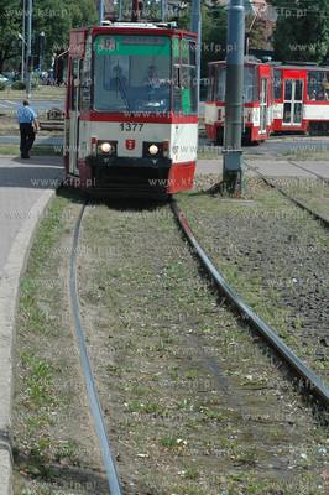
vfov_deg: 17.1
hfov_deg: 11.4
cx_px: 164
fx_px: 1648
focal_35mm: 120
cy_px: 248
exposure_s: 1/400
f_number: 10
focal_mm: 80
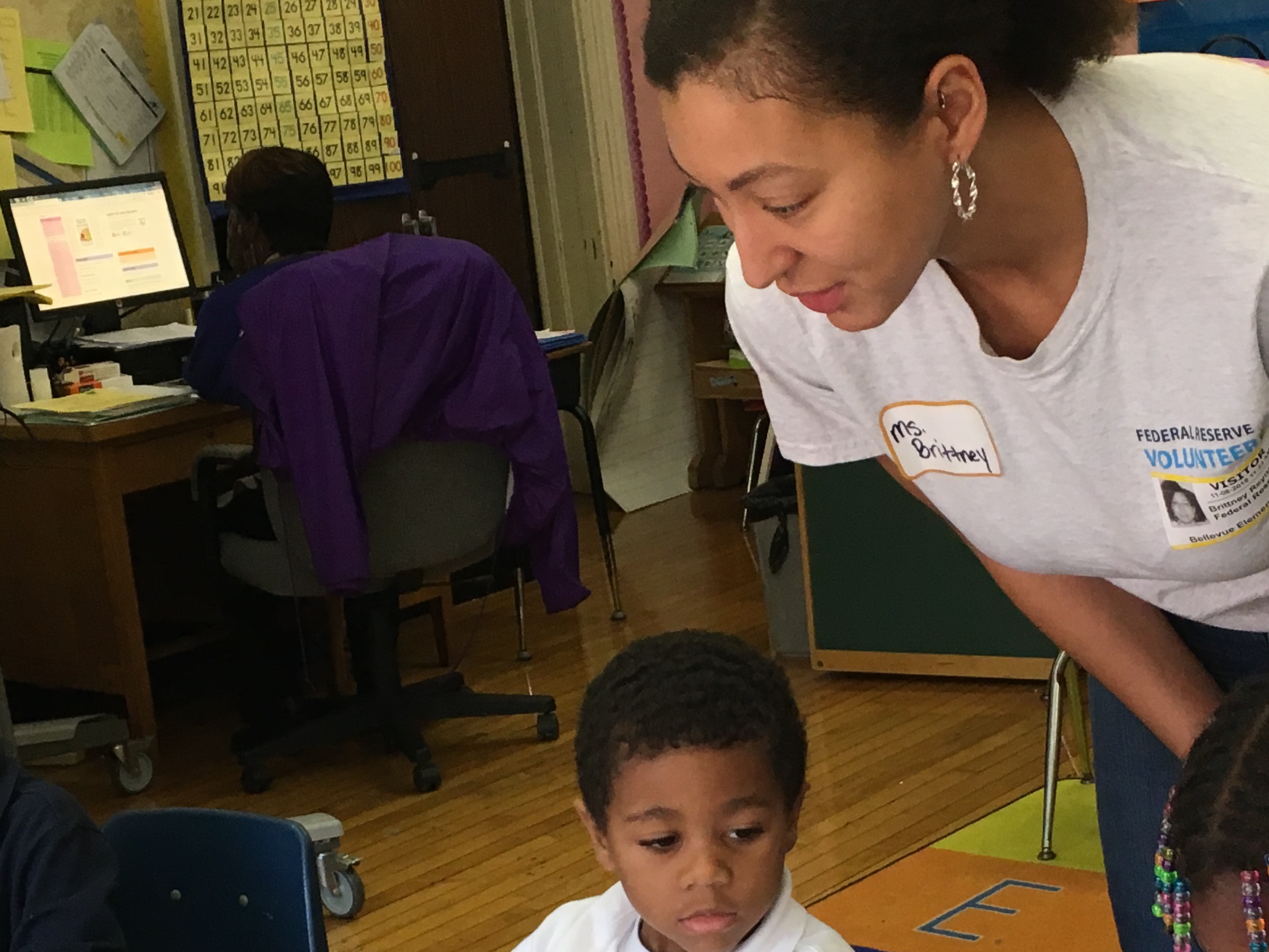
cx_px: 744
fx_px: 2456
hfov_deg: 28.9
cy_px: 714
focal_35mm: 67
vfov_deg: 21.7
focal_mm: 4.15
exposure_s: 1/30
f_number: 2.2
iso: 32
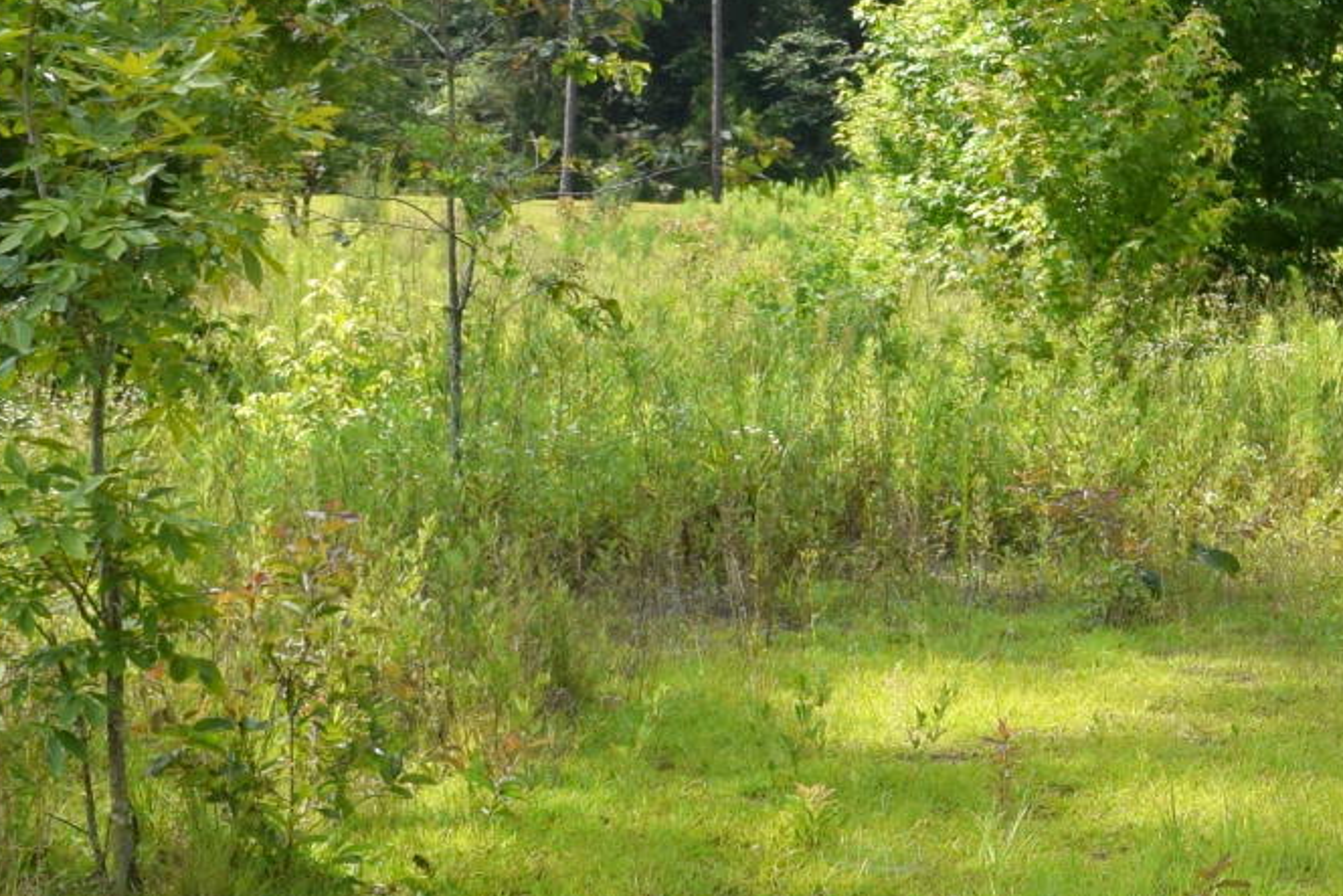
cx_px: 2162
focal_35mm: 122
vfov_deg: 11.2
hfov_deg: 15.2
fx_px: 4552
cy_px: 441
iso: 400
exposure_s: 1/1600
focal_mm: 18
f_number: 7.1
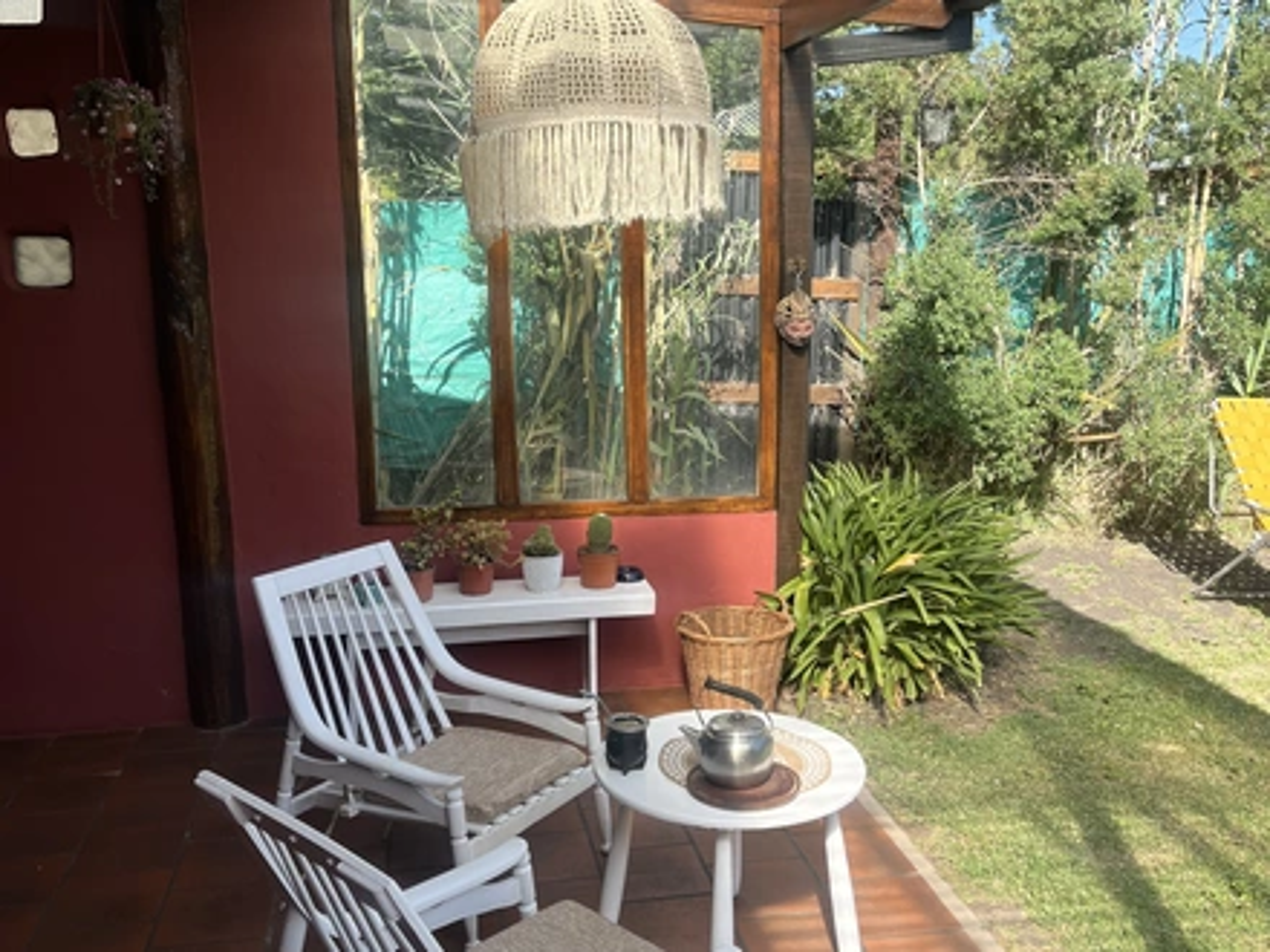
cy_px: 476
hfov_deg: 67.3
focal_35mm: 26
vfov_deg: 53.1
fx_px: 954
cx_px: 635
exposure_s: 1/1458
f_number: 1.6
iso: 50
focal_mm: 5.1
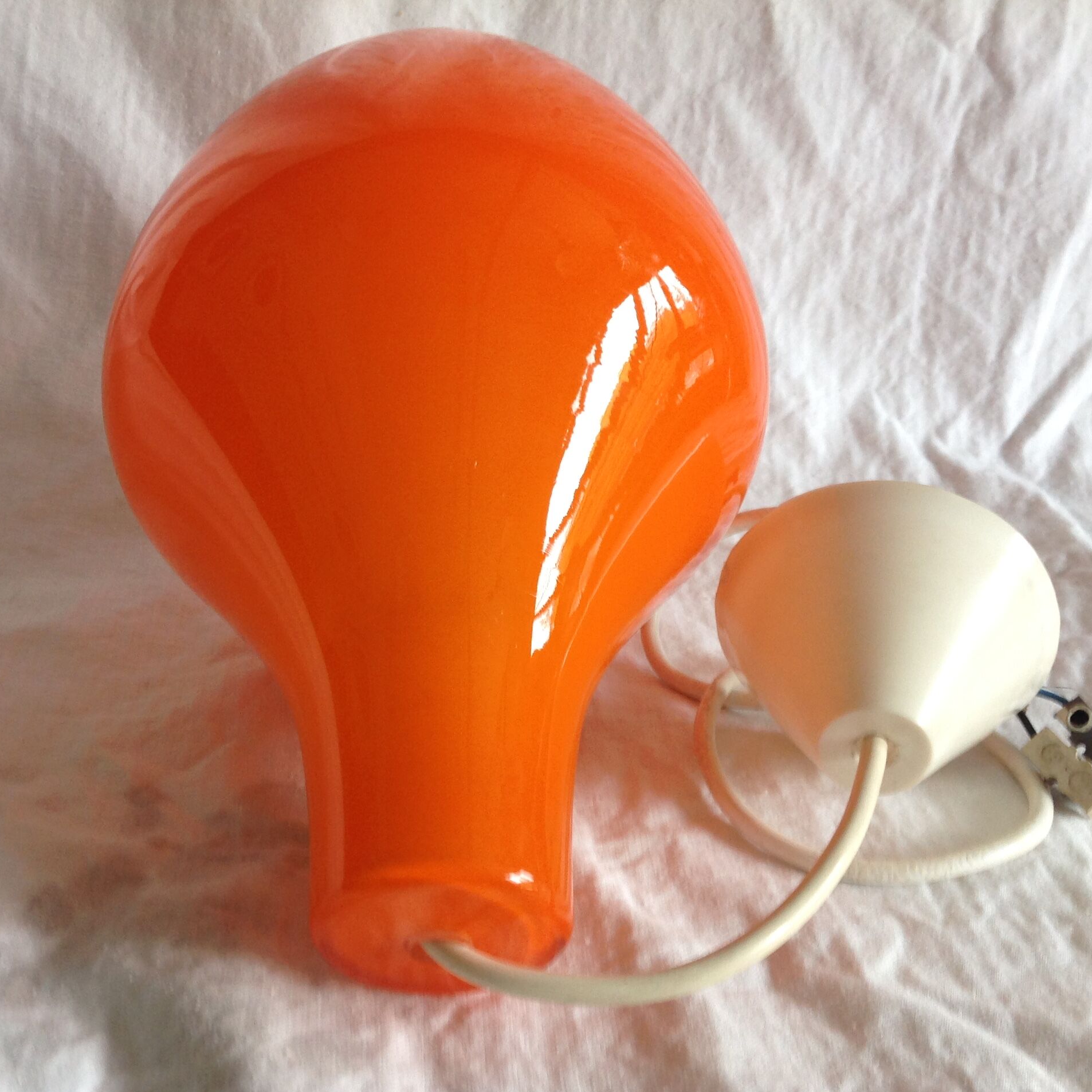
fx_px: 1499
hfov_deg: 39.9
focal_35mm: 42
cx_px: 454
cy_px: 553
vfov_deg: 40.0
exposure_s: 1/15
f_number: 2.4
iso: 64
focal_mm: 4.28
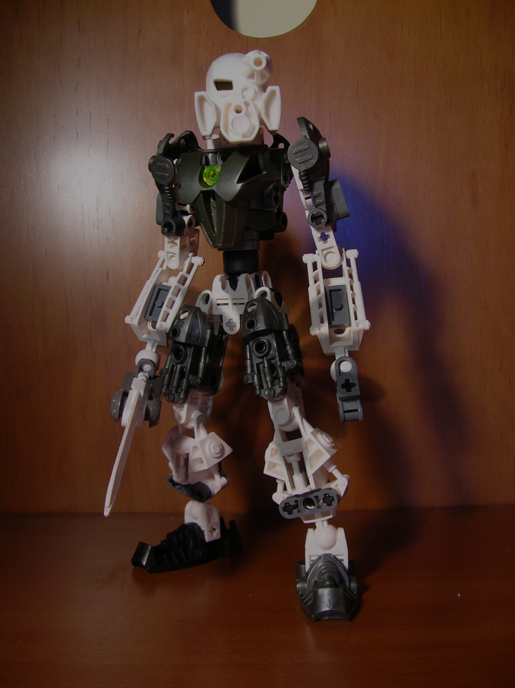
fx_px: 675
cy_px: 344
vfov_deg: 54.0
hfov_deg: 41.7
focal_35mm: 34
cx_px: 258
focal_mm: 5.7
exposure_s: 1/5.2
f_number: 2.9
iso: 50
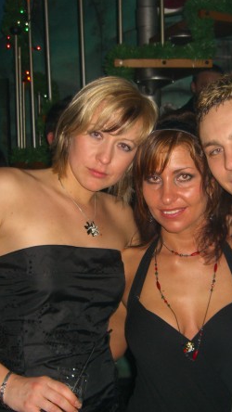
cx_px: 143
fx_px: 612
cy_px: 205
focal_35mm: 56
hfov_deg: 21.4
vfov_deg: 37.2
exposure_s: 1/60
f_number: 2.8
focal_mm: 7.9
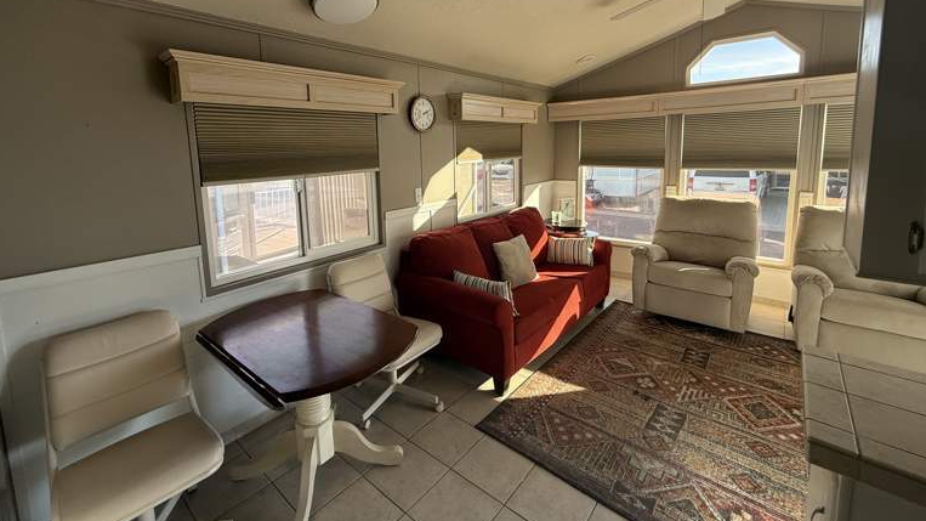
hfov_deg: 99.3
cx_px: 442
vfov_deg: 66.0
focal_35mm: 16
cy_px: 193
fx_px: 393
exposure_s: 1/99
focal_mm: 2.22
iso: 80
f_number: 2.2
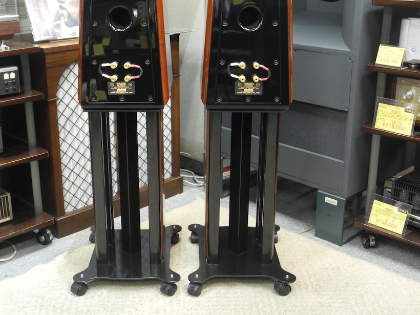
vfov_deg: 30.2
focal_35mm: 48
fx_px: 582
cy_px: 135
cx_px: 186
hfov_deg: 39.6
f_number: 3.2
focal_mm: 8.8
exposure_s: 1/15
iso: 400
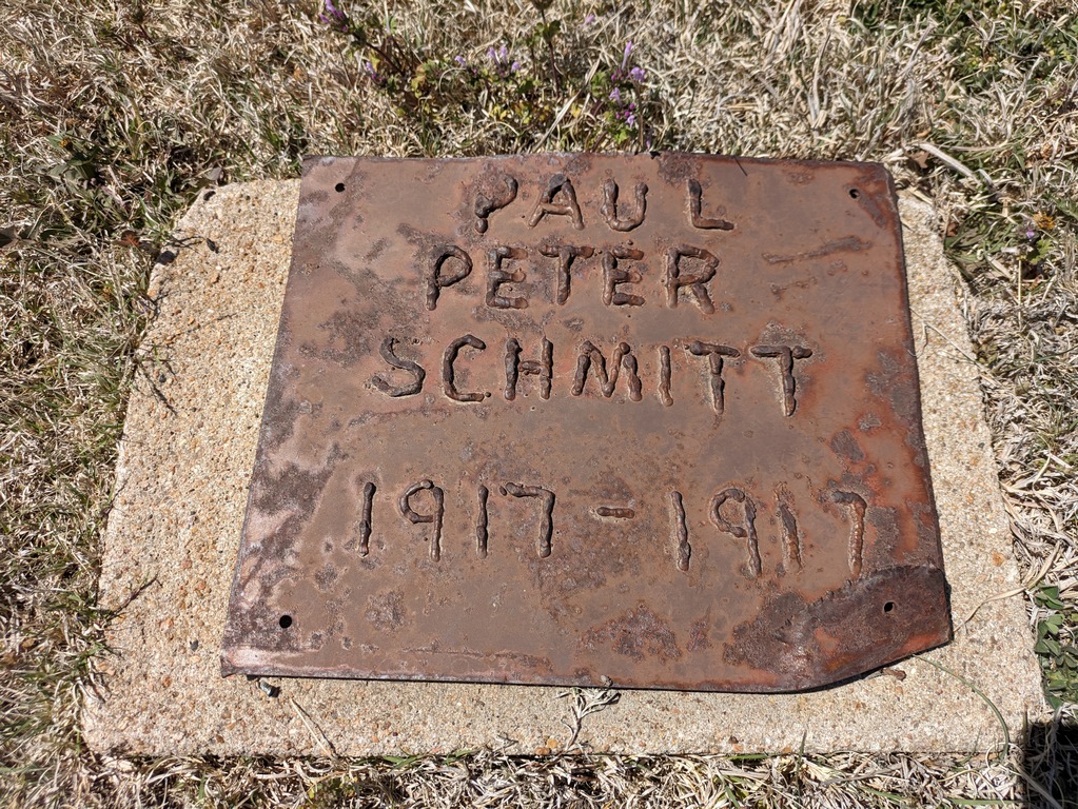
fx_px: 779
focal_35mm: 25
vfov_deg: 54.9
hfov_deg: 69.4
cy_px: 404
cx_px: 539
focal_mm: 5.43
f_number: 1.89
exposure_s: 1/2092
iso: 43
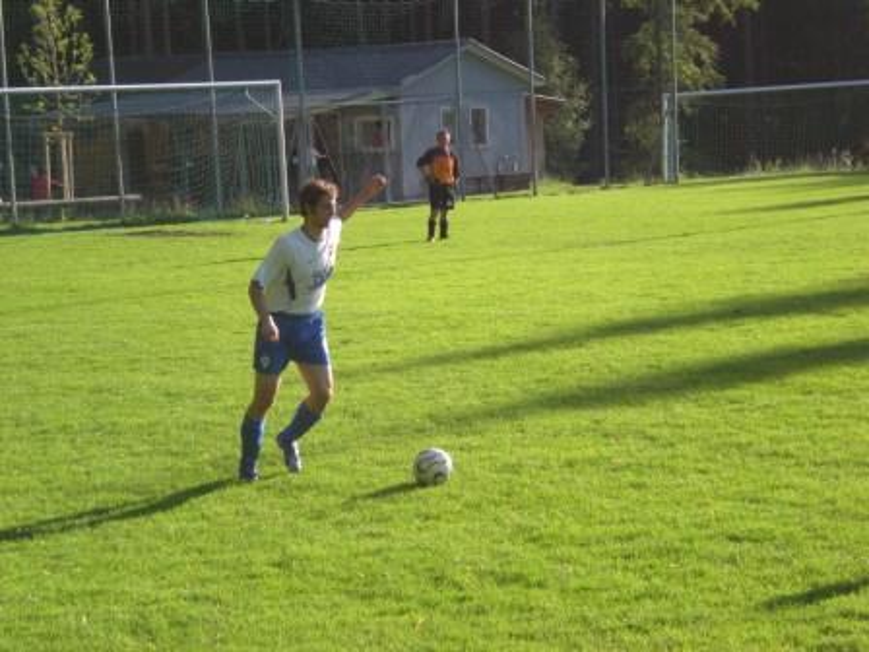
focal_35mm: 105
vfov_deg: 14.1
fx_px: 2636
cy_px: 326
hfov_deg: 18.7
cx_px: 434
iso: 152
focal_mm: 17.3
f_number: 5.7
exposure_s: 1/250
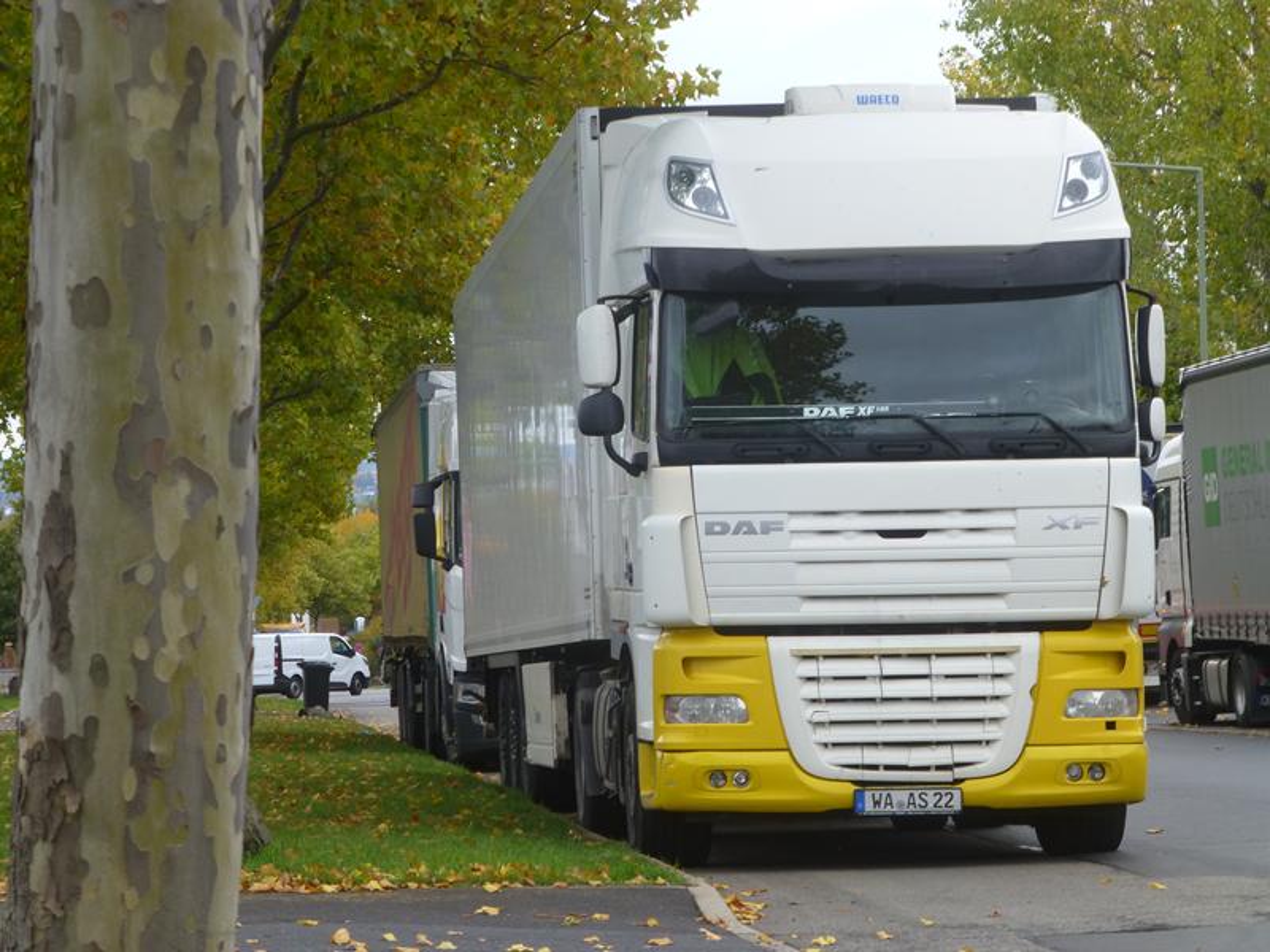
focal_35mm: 145
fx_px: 5320
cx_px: 635
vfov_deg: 10.2
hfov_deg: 13.6
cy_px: 476
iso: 125
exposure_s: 1/80
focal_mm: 25.9
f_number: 5.4
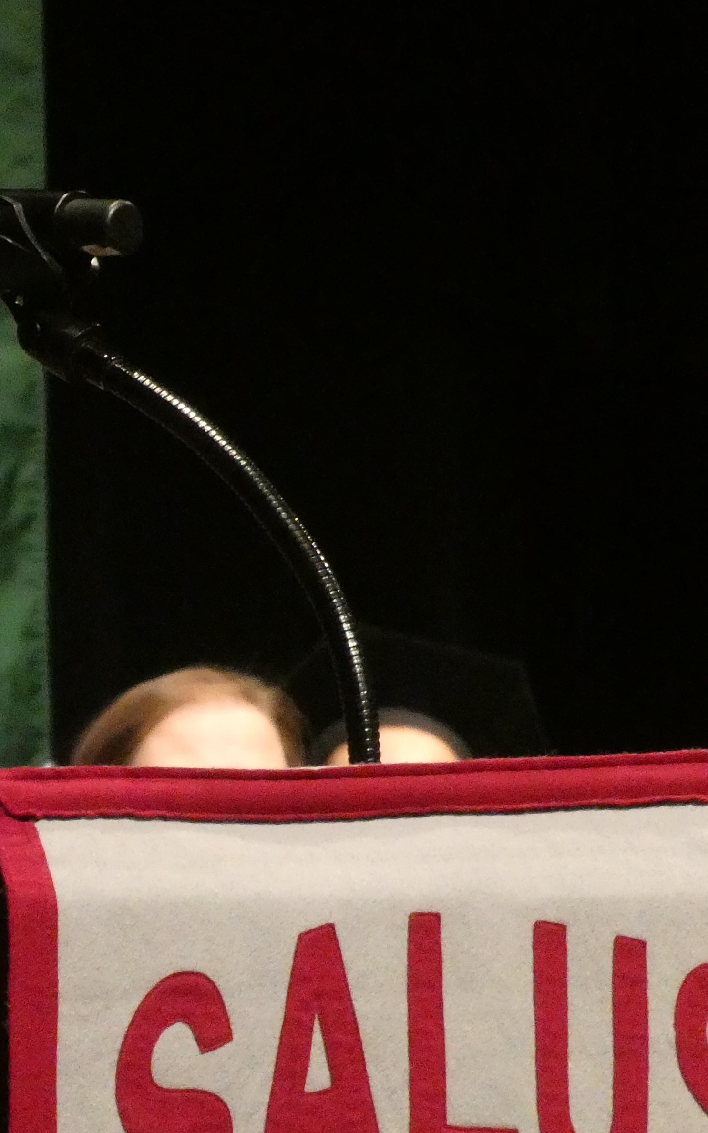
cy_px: 875
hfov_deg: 2.3
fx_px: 17850
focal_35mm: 578
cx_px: -39
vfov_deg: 3.6
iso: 1000
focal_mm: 44.8
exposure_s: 1/80
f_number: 5.6
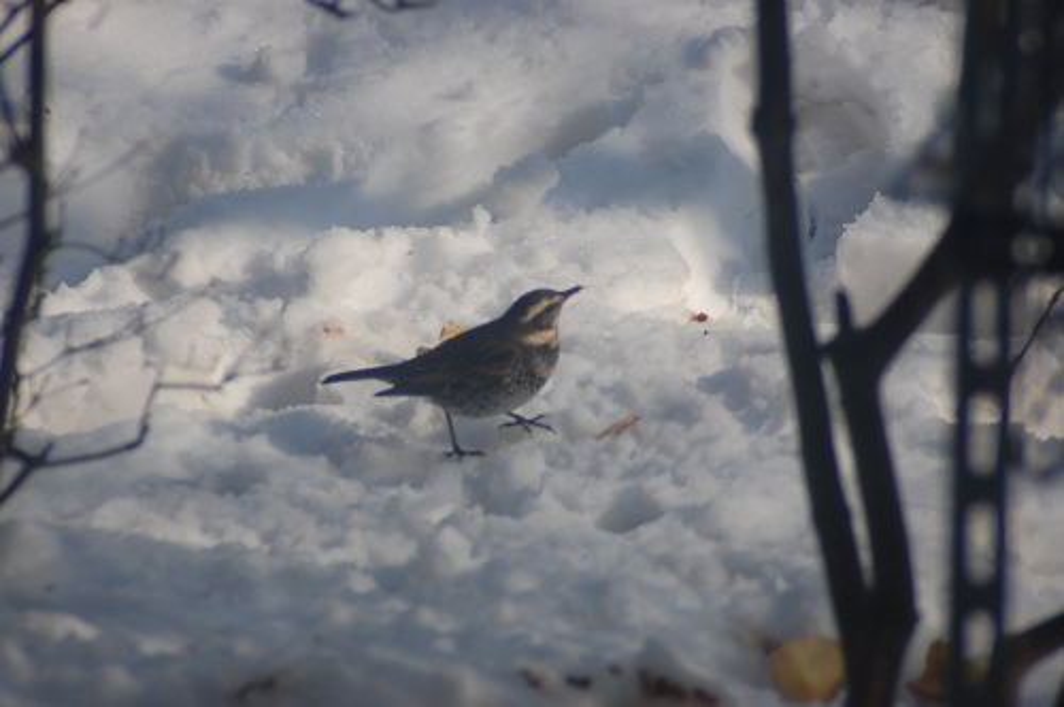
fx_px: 8855
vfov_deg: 4.6
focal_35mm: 300
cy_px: 354
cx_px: 532
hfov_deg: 6.9
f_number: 5.6
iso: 400
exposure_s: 1/2000
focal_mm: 200
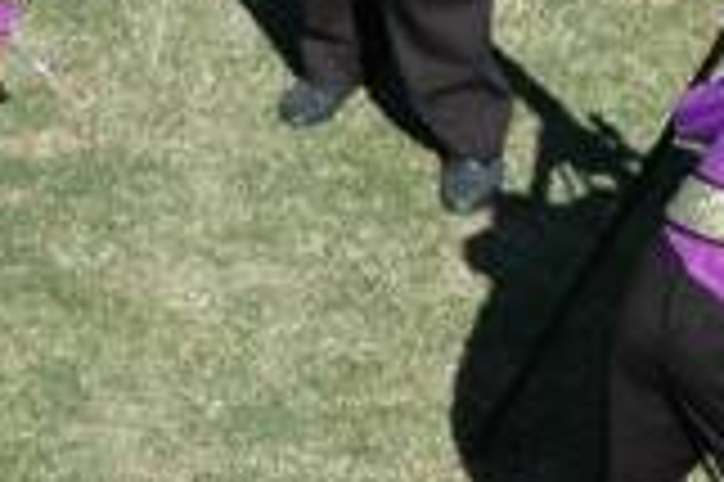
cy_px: 95
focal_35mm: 1912
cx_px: 832
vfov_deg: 0.7
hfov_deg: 1.1
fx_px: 38413
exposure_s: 1/640
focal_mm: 200
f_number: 6.3
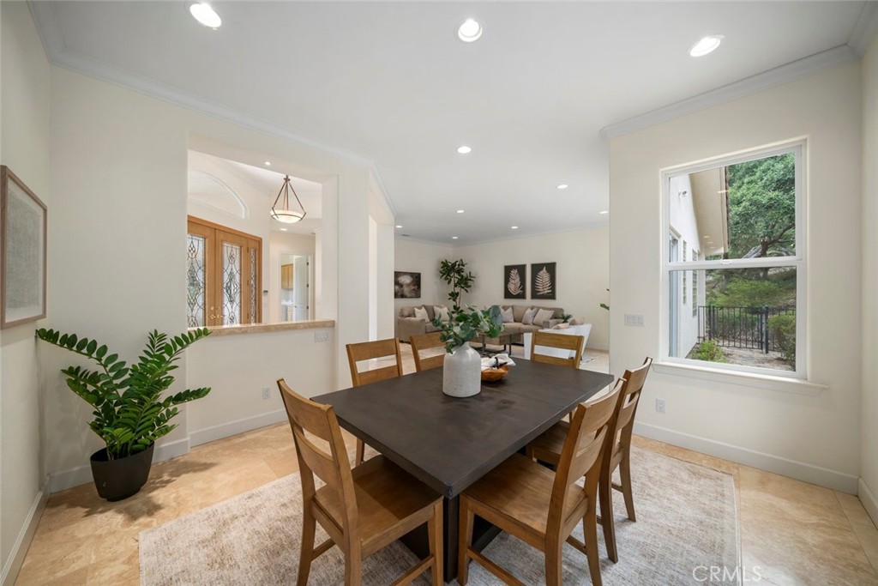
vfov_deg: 90.0
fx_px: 293
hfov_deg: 112.6
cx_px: 439
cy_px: 293
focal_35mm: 12
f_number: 8
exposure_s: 1/8
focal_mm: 12
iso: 200
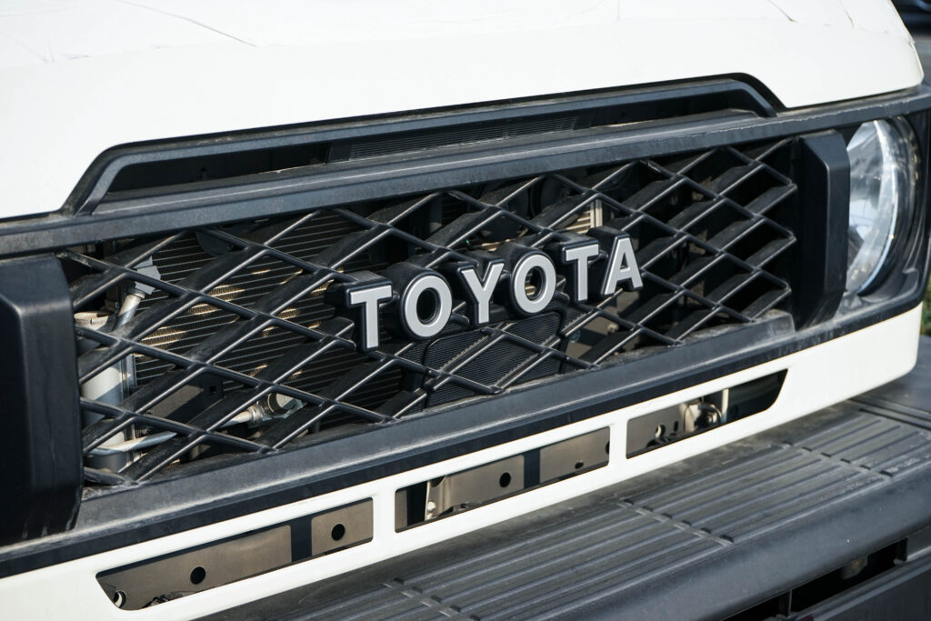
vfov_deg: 21.2
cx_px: 466
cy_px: 310
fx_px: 1655
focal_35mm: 64
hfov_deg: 31.4
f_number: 8
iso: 500
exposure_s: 1/1000
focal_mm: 64
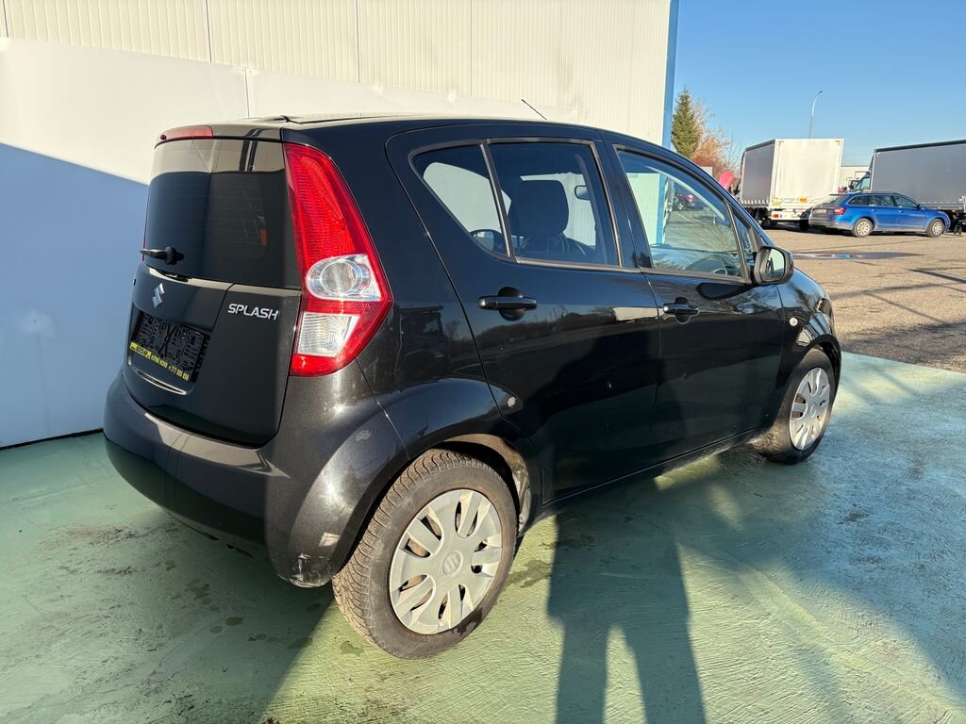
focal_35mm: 26
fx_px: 726
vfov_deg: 53.1
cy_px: 362
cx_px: 483
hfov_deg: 67.3
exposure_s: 1/1587
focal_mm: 5.96
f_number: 1.6
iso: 64
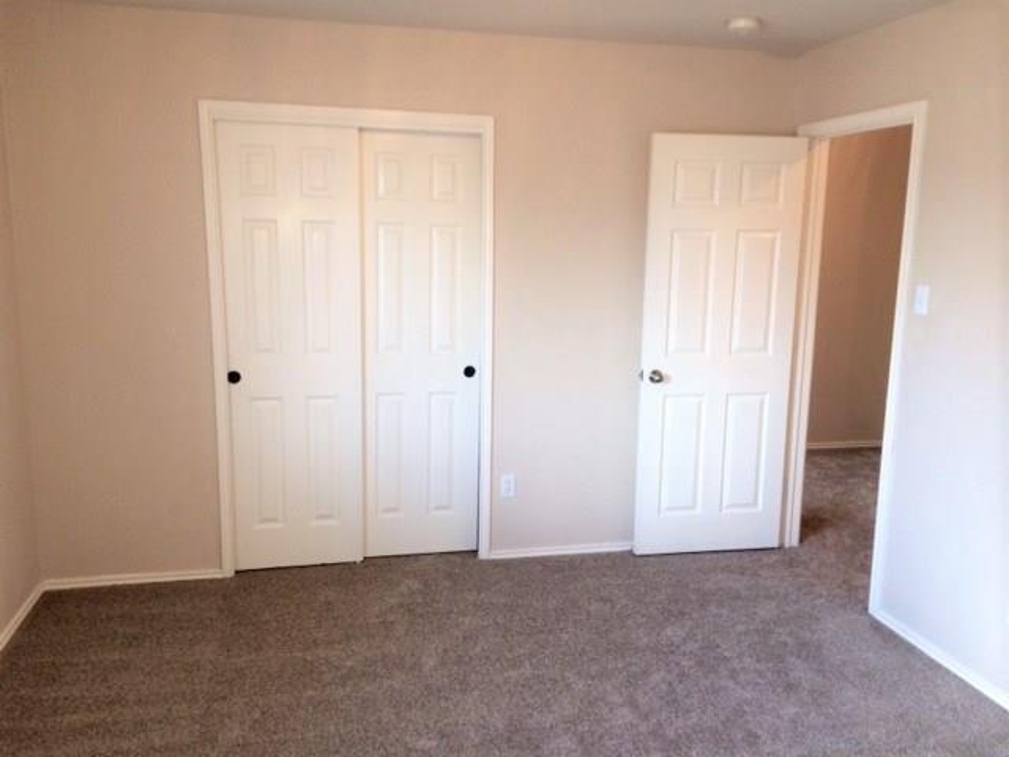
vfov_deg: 48.2
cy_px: 378
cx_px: 504
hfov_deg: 61.7
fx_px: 845
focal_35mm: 29
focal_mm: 4.15
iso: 80
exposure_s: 1/30
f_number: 2.2
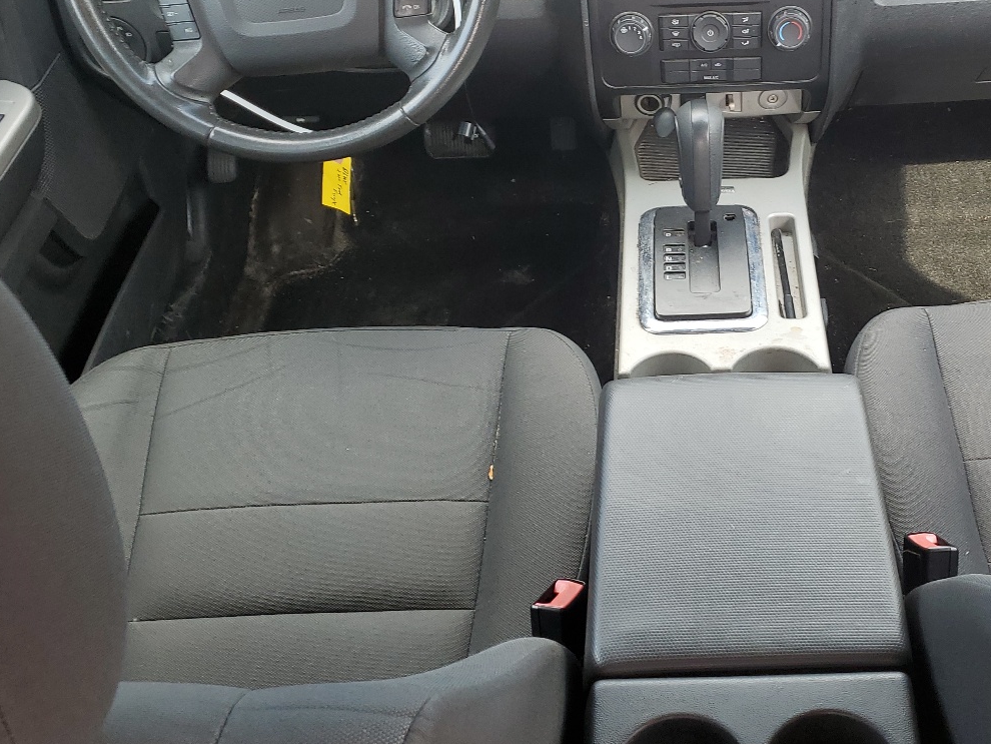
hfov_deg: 43.9
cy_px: 259
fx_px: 1203
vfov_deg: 34.1
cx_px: 692
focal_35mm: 42
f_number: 1.5
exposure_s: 1/143
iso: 50
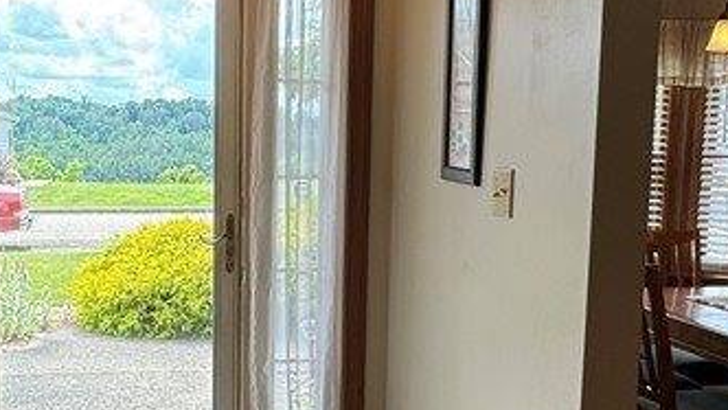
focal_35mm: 47
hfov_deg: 43.6
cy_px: 259
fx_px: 908
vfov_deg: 25.4
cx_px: 303
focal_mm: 2.22
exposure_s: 1/136
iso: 40
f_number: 2.2
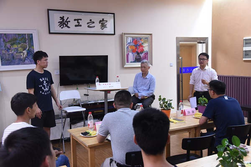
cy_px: 84
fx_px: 265
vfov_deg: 35.1
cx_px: 126
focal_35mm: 38
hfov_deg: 50.7
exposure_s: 1/40
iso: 4500
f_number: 5.6
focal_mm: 38
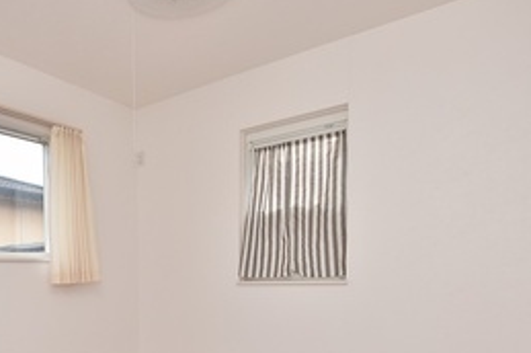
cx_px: 64
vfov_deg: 41.5
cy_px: 315
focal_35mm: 29
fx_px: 427
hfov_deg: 56.0
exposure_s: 1/200
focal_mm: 10
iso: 160
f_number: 5
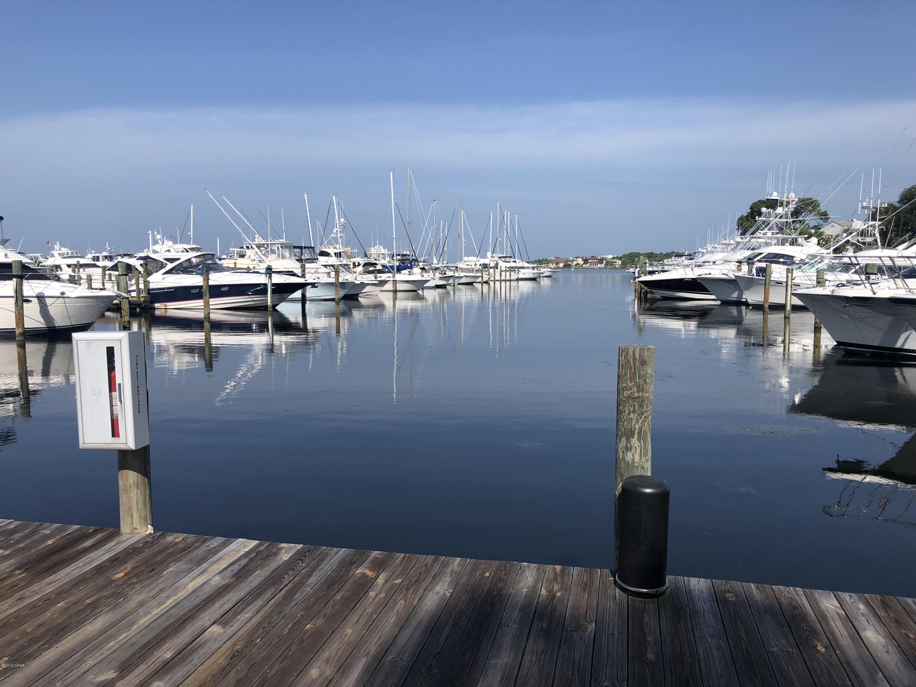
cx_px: 458
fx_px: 741
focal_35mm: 28
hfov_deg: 63.4
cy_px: 344
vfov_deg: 49.7
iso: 25
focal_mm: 3.99
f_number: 1.8
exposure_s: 1/2667
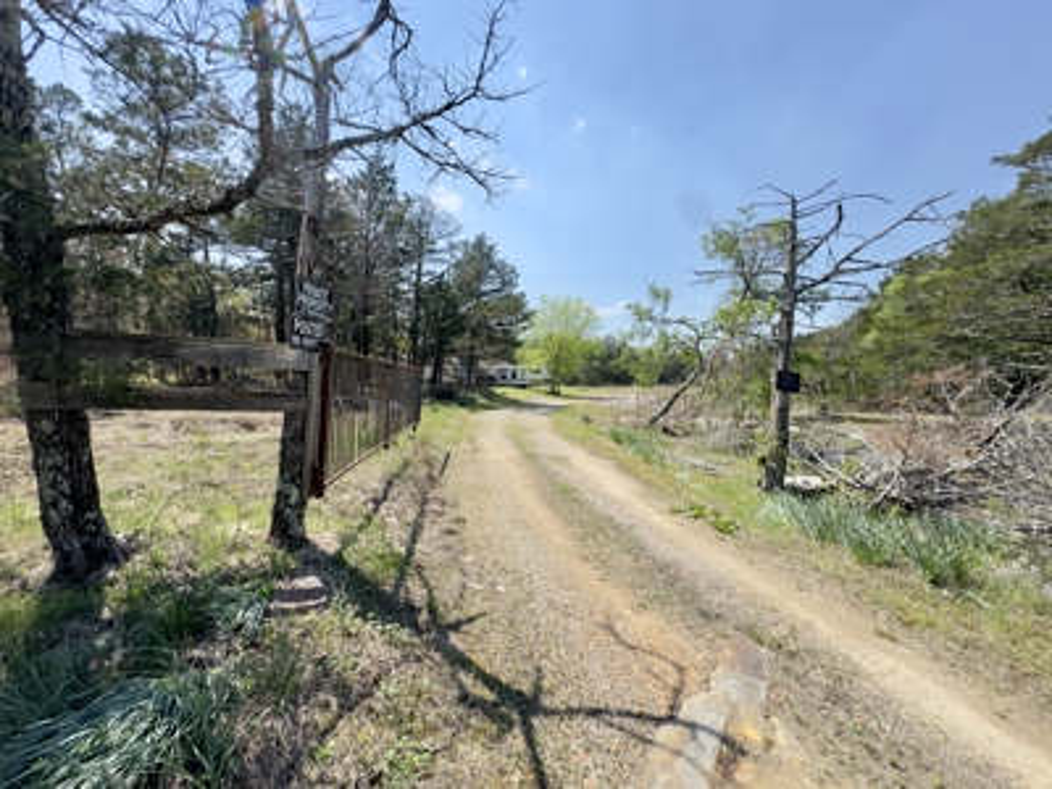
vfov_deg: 85.7
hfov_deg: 102.1
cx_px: 526
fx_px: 425
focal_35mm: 14
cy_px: 394
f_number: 2.2
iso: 50
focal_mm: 2.22
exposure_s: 1/993
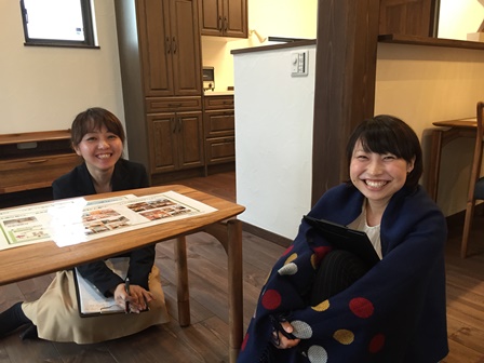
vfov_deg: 48.2
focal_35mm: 29
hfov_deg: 61.7
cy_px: 182
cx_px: 242
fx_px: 405
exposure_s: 1/30
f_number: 2.2
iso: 125
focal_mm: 4.15
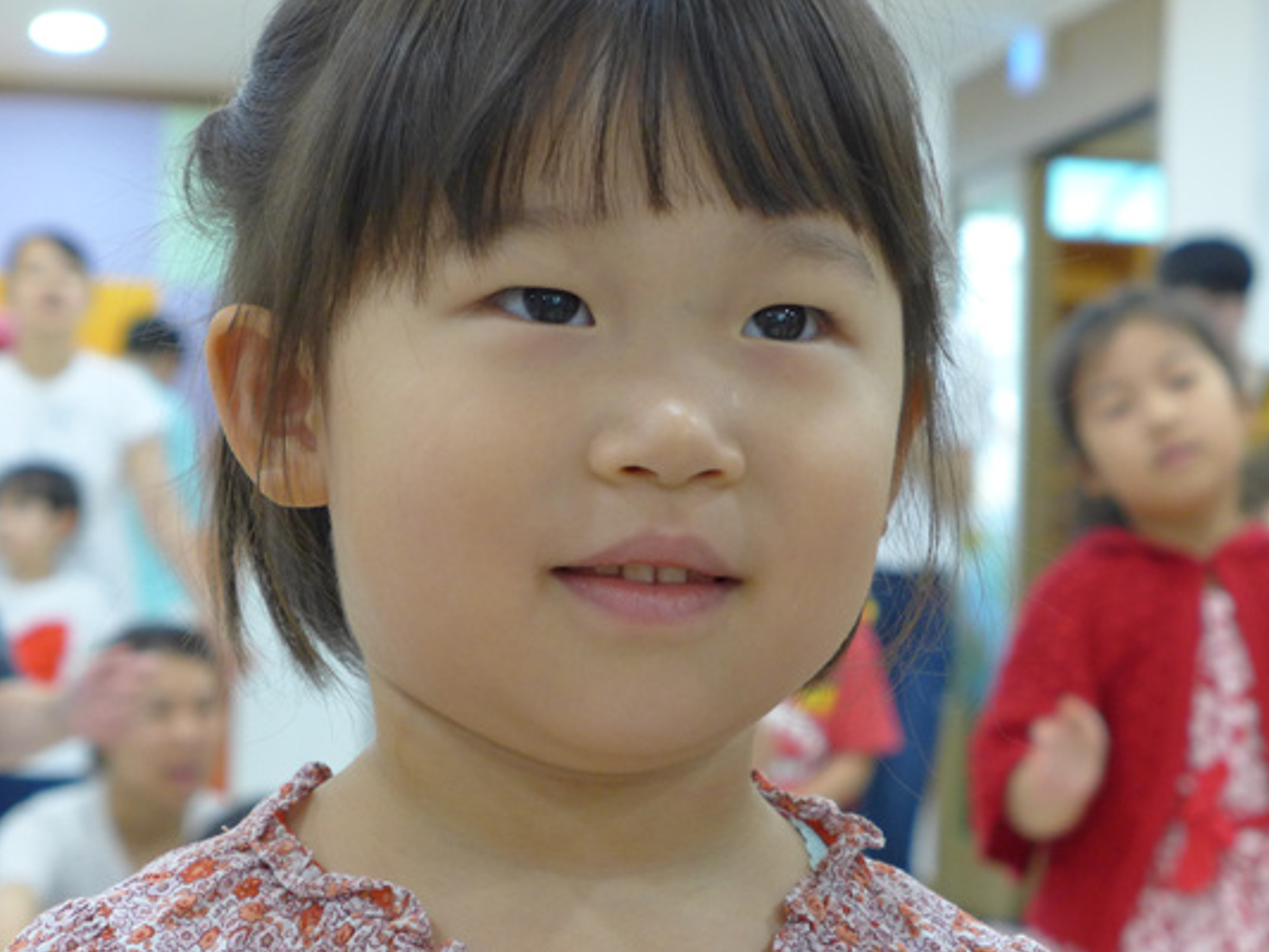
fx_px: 3300
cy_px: 416
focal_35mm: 90
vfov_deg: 16.4
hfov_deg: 21.8
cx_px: 664
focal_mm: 14.7
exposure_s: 1/100
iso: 400
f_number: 2.2
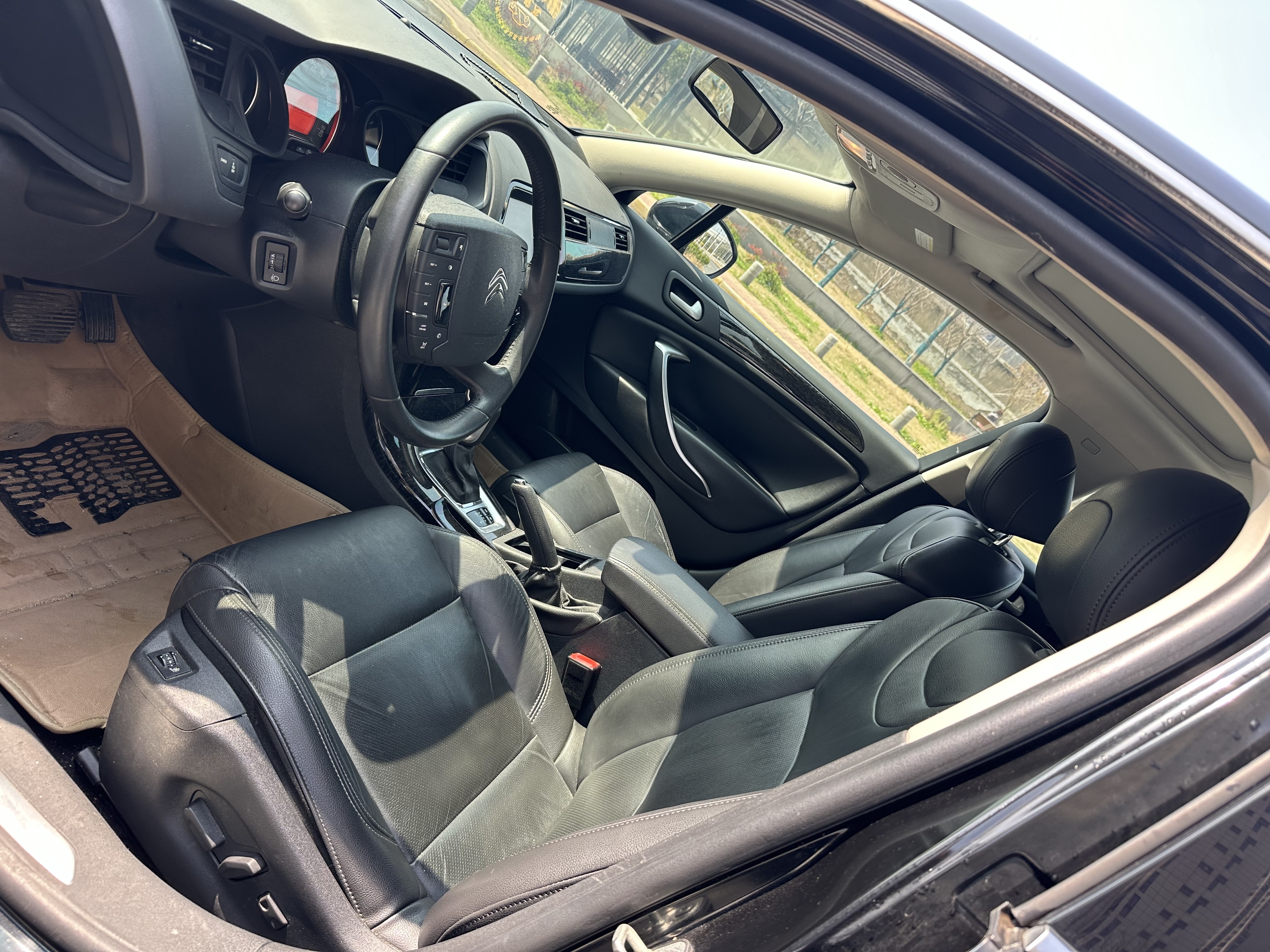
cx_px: 635
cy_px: 476
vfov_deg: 56.8
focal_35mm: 24
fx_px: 881
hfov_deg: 71.6
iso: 80
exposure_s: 1/446
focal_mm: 6.86
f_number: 1.78
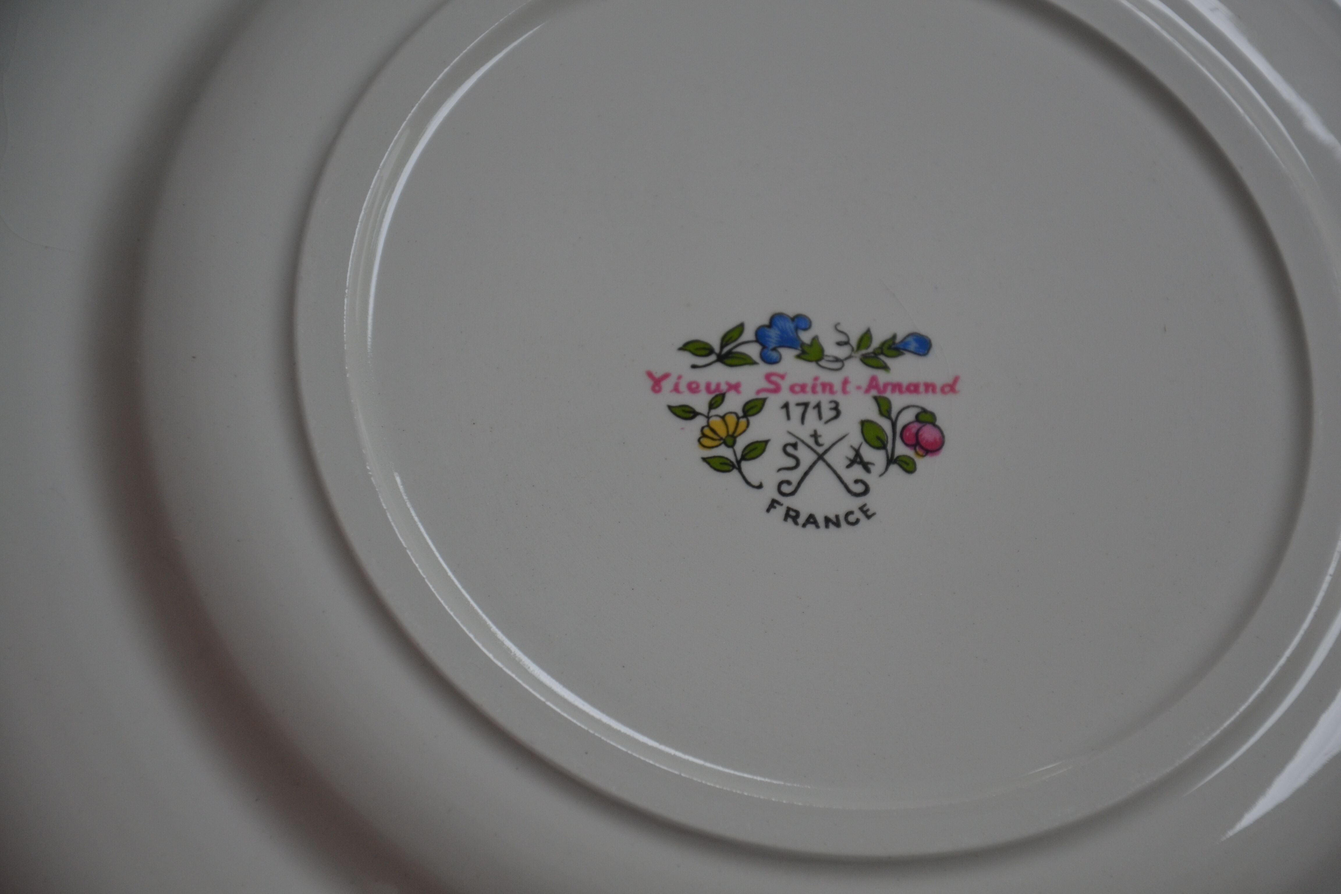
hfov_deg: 13.0
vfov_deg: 8.7
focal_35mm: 158
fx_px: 5866
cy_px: 447
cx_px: 670
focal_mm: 105
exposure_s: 1/250
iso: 400
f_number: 5.6
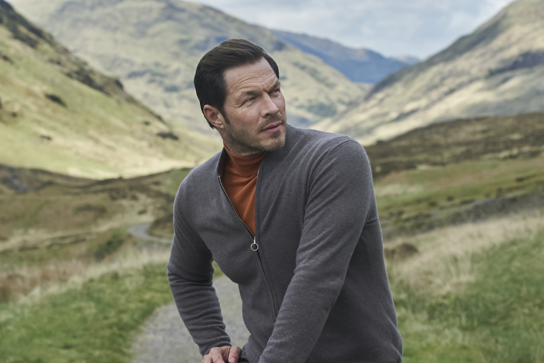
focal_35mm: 105
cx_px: 272
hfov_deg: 19.4
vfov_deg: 13.1
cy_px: 182
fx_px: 1587
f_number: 6.3
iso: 1600
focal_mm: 70
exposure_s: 1/160
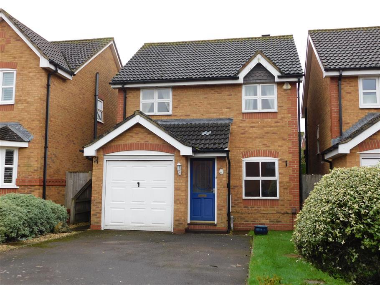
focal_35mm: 36
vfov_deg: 39.7
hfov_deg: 51.3
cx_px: 190
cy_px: 142
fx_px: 395
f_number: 3.5
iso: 125
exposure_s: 1/80
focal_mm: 6.3
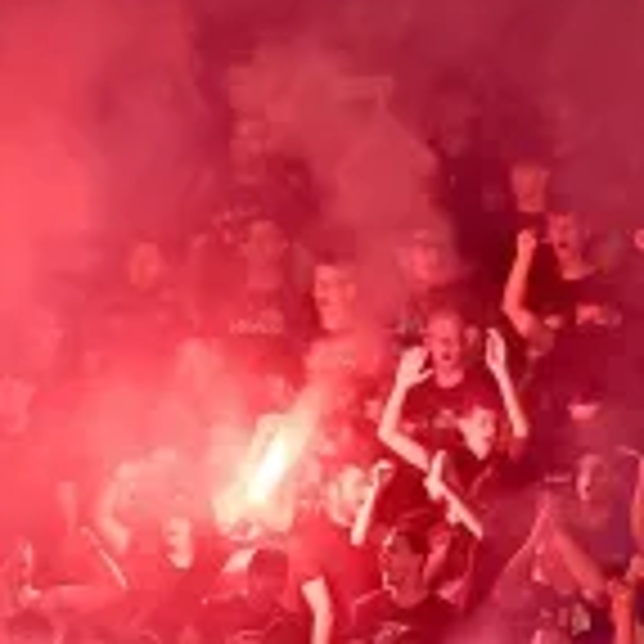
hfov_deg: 1.0
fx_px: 37950
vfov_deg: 1.0
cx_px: -131
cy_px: 741
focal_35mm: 1803
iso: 5000
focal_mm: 400
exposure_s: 1/1250
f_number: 4
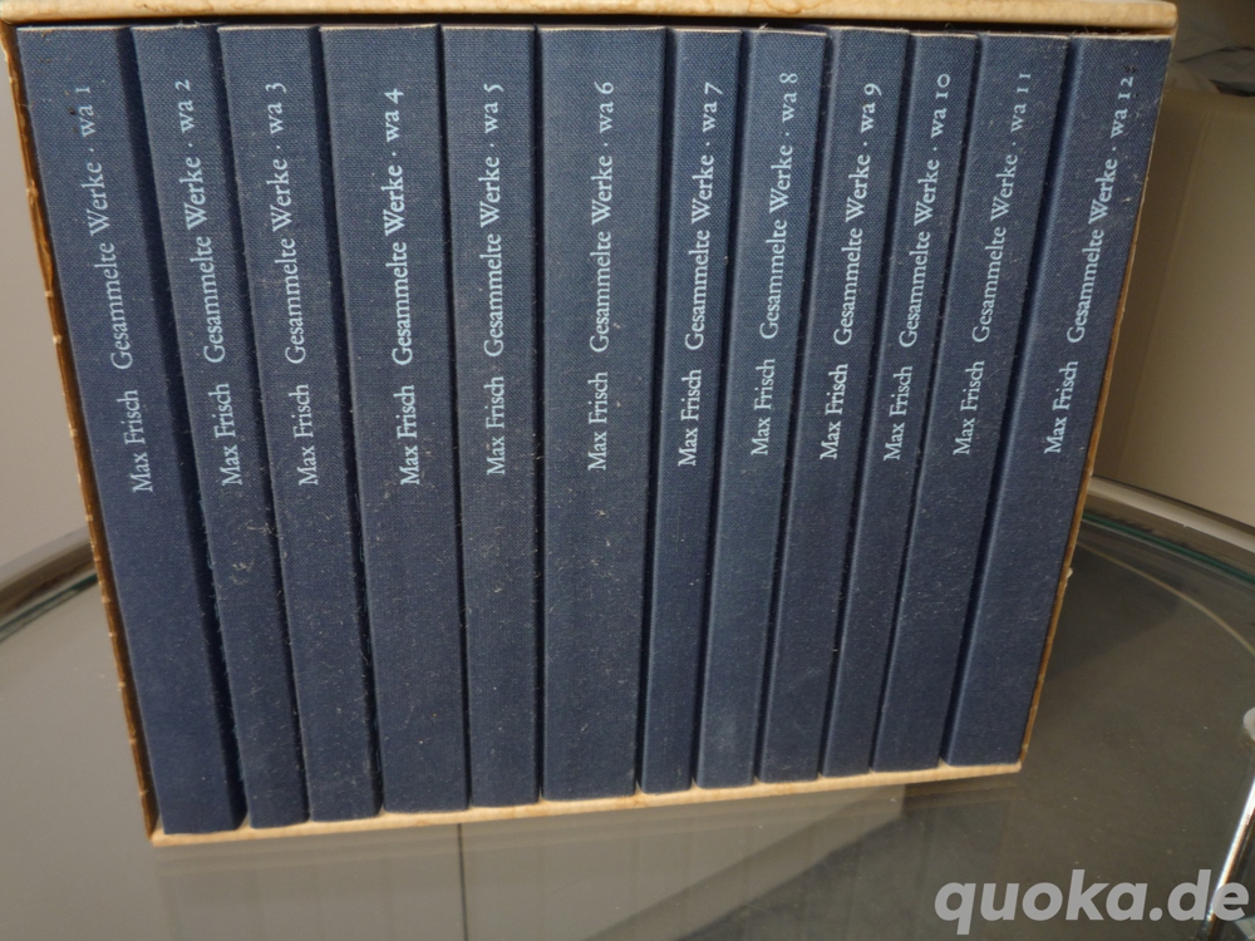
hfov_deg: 60.0
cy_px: 470
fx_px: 1088
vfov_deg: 46.8
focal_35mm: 30
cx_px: 628
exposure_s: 1/30
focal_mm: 5.2
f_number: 4
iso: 100
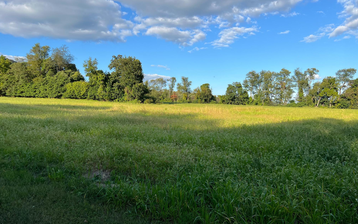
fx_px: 273
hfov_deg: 66.5
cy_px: 114
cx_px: 177
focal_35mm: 28
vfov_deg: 44.5
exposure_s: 1/2208
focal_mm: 5.7
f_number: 1.5
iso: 50
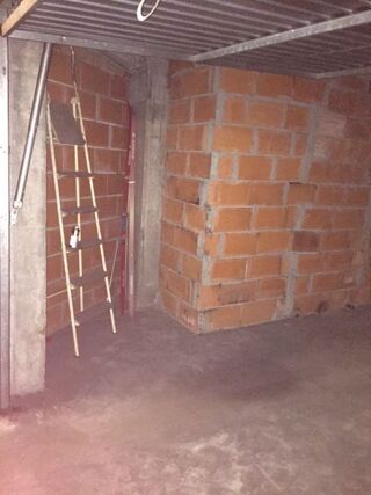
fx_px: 415
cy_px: 248
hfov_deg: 48.2
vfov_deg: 61.7
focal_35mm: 29
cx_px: 186
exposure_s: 1/17
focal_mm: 4.15
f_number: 2.2
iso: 1250
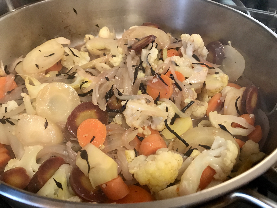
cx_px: 138
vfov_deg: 49.7
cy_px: 104
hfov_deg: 63.4
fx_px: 224
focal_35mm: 28
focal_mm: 3.99
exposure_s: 1/13
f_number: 1.8
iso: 100
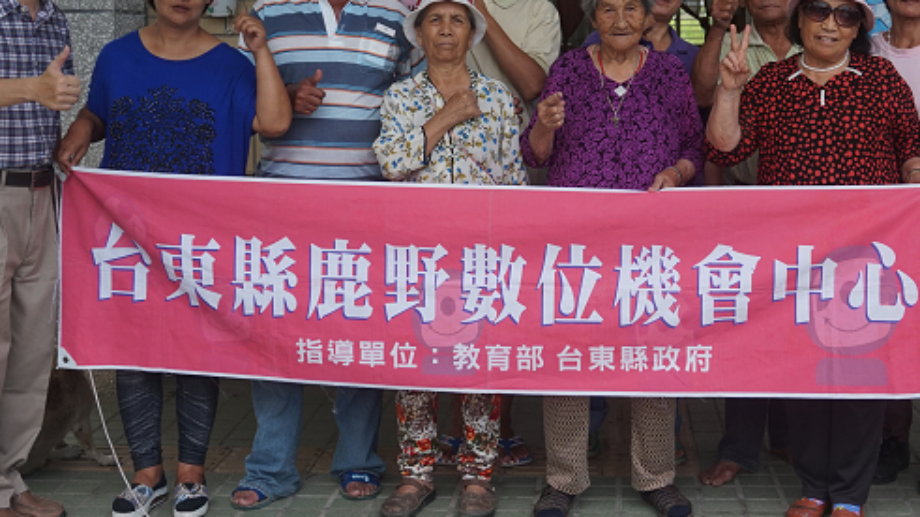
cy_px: 75
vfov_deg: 20.1
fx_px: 1435
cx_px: 566
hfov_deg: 35.4
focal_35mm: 59
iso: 100
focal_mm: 23
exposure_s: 1/200
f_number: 5
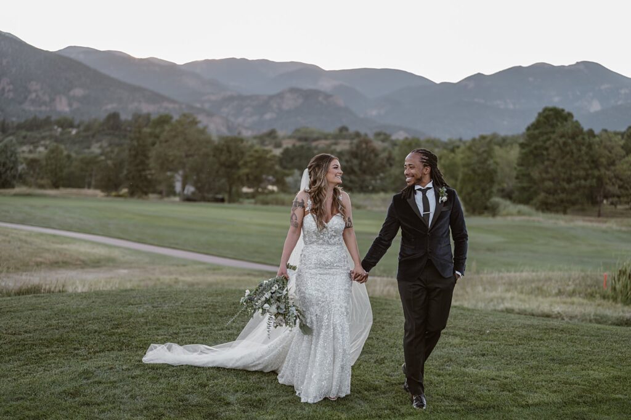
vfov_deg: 19.4
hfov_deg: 28.9
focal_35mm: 70
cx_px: 316
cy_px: 210
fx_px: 1226
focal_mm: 70
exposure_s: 1/320
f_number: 2.8
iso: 400
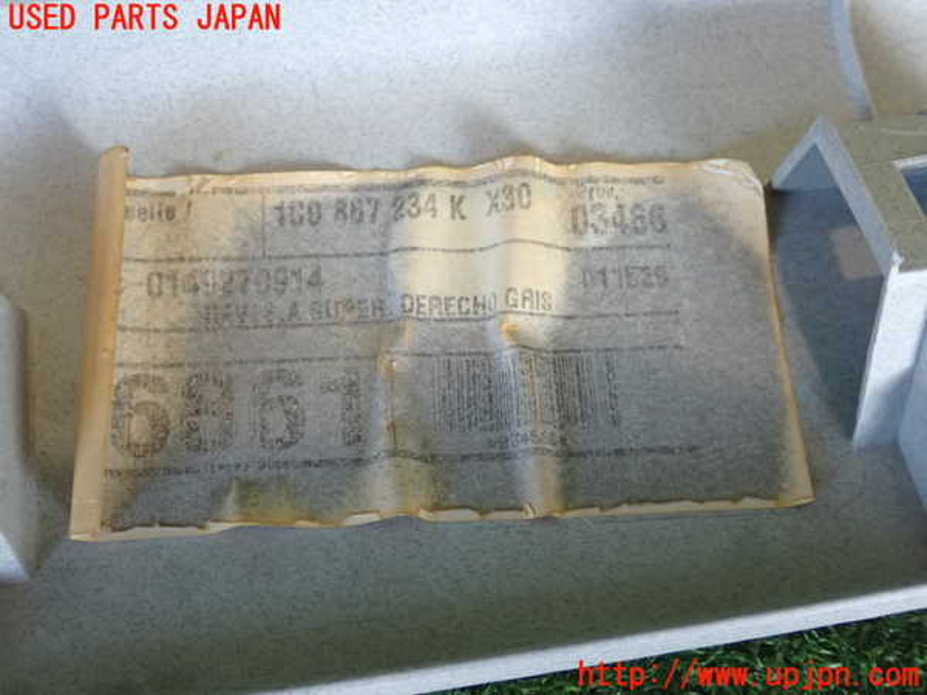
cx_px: 464
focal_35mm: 44
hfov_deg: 42.9
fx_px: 1178
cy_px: 348
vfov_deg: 32.9
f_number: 2.9
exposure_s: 1/40
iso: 320
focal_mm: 7.84
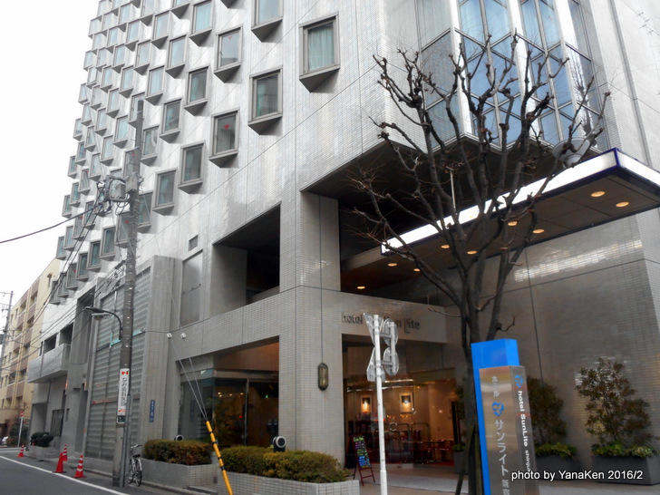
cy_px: 248
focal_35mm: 29
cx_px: 330
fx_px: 553
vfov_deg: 48.2
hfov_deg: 61.7
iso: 400
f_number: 4
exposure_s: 1/30
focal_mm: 5.2
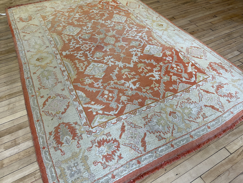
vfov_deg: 54.9
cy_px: 92
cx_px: 122
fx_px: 175
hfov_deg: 69.4
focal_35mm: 25
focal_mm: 5.1
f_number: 1.6
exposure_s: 1/60
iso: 80
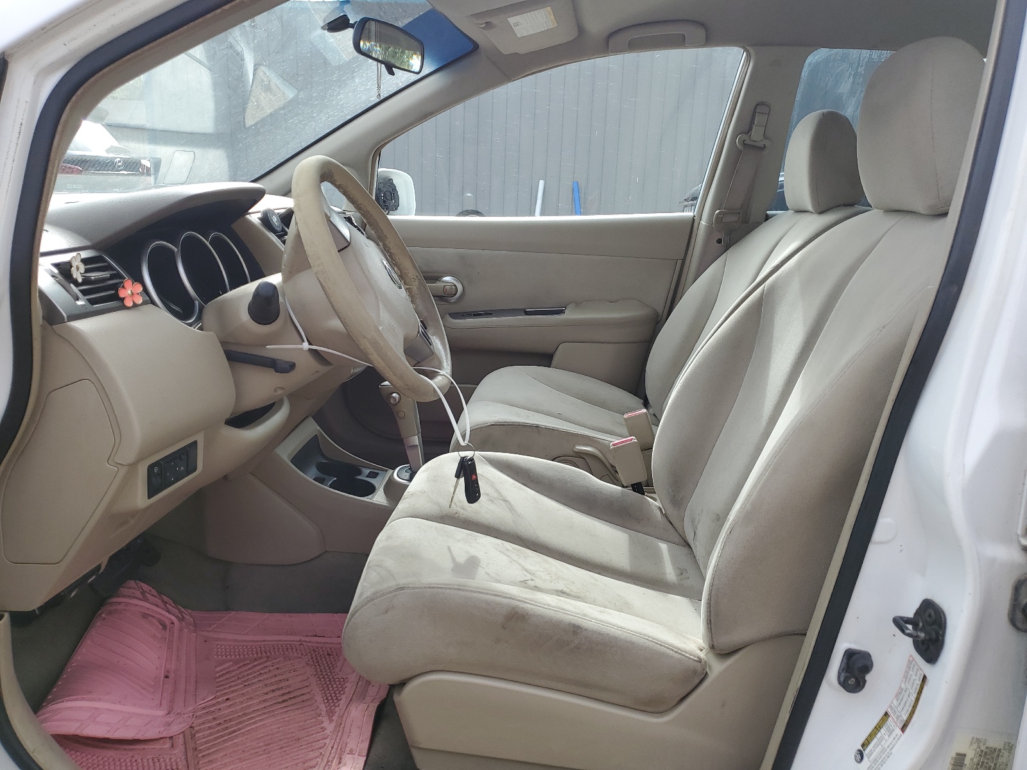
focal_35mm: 26
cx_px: 514
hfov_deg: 67.3
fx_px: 771
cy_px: 385
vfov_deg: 53.1
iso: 50
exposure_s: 1/714
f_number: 1.5
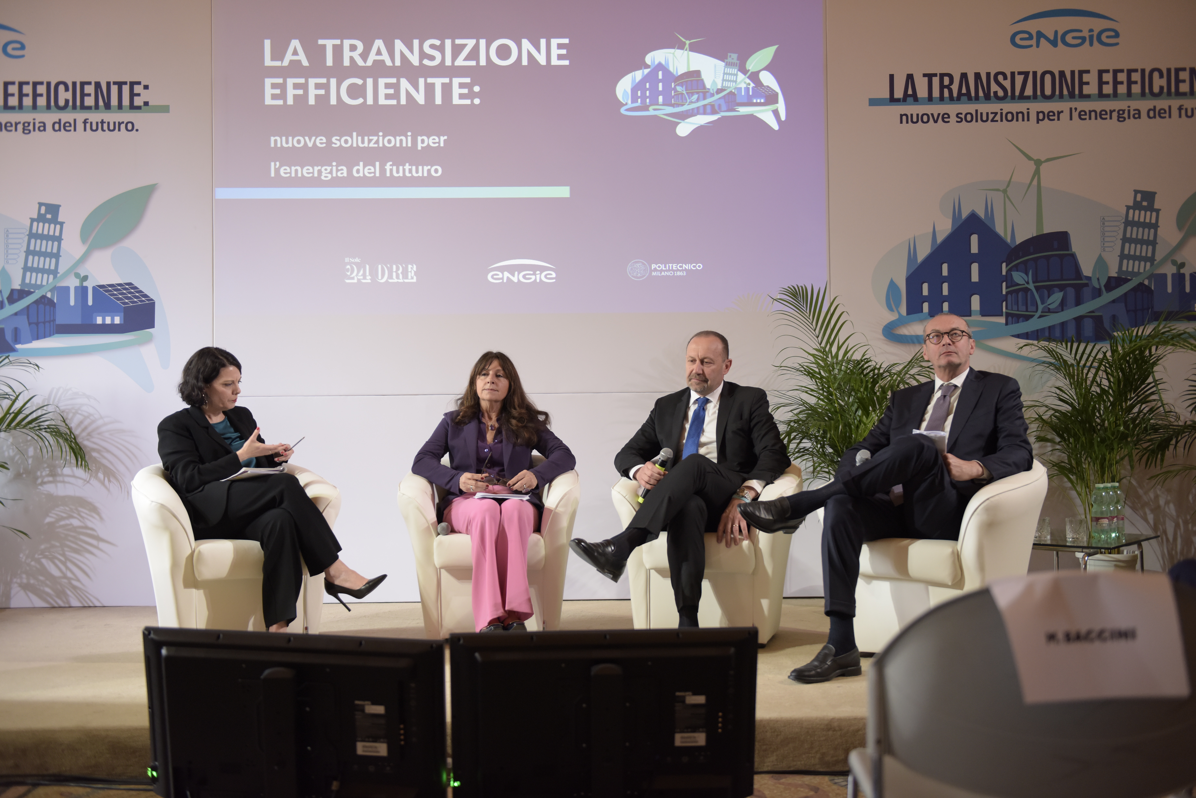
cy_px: 399
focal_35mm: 36
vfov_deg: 36.9
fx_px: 1196
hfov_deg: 53.1
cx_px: 598
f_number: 2.8
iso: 1250
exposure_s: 1/125
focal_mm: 36
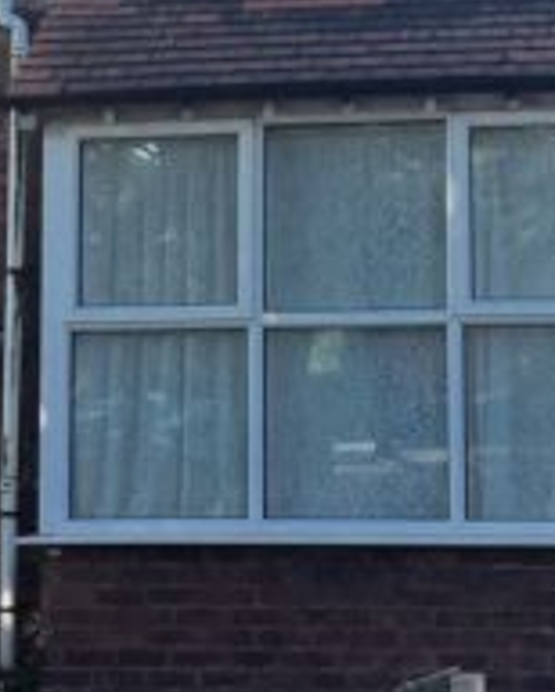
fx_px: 2419
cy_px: 101
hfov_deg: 13.1
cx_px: 407
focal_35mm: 118
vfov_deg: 16.1
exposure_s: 1/1099
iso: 32
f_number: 2.2
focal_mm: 4.15
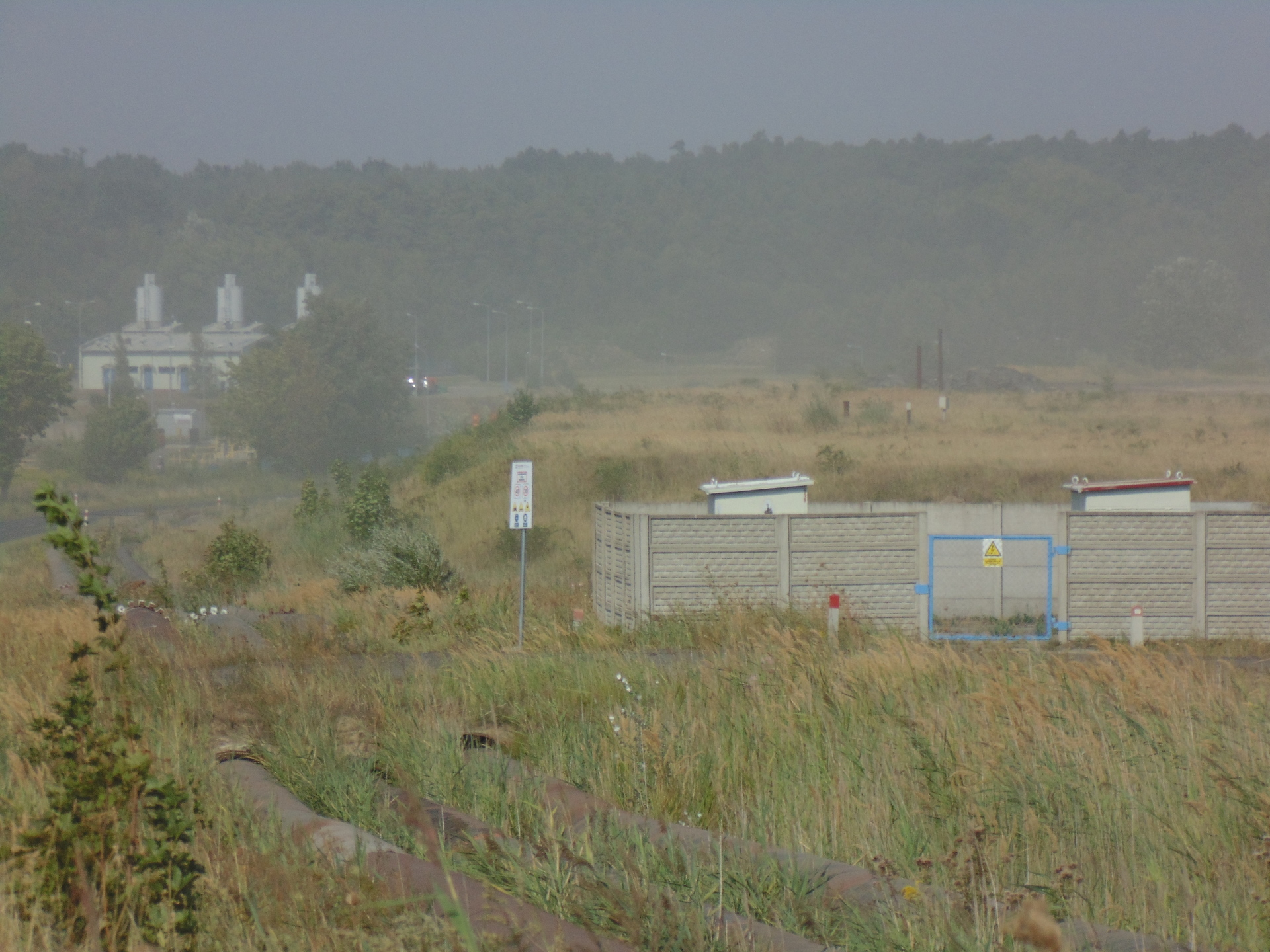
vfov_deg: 6.3
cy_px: 476
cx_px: 635
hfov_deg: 8.4
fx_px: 8658
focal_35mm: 236
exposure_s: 1/800
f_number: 5.6
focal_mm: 42.3
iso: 80
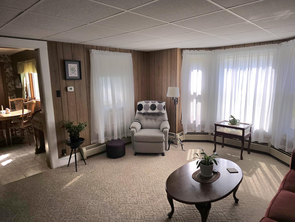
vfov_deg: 58.9
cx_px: 148
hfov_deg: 73.9
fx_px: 196
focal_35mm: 23
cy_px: 111
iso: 12
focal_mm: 6.3
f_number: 1.7
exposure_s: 1/196
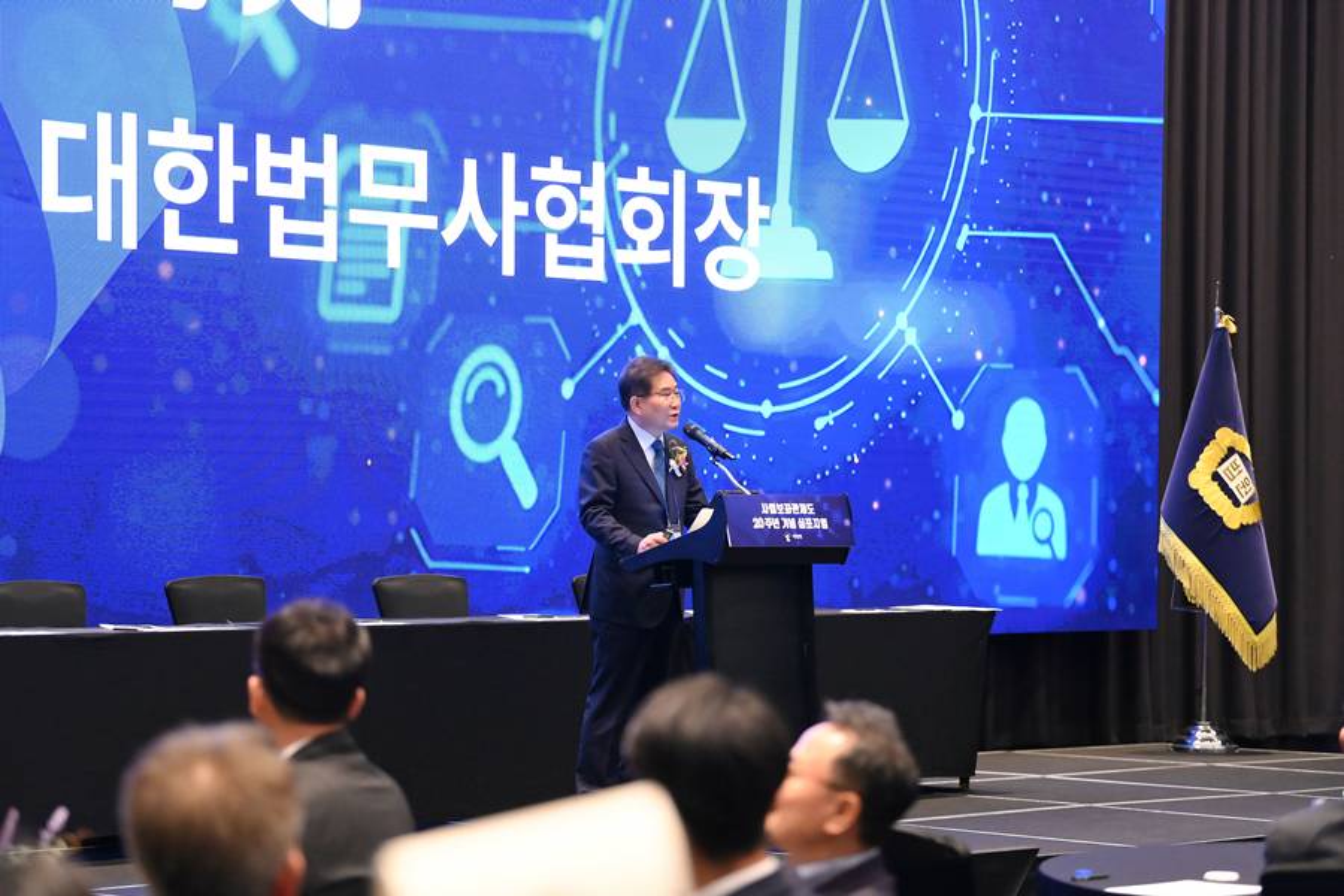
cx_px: 672
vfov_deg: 13.7
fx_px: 3733
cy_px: 448
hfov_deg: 20.4
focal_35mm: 100
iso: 10000
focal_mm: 100
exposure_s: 1/160
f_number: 3.2
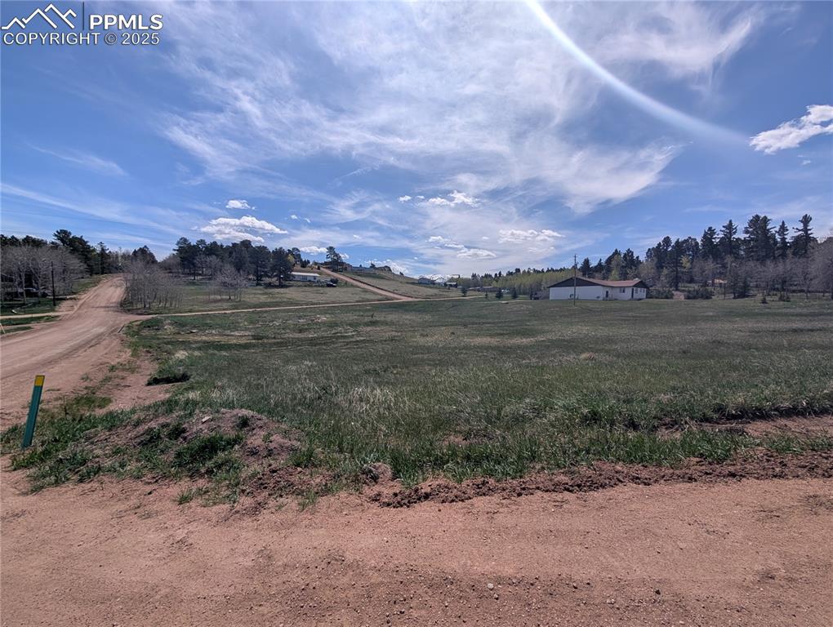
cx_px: 416
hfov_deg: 110.5
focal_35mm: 12
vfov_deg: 94.6
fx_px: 289
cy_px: 314
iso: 54
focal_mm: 2.02
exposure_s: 1/7299
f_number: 1.7
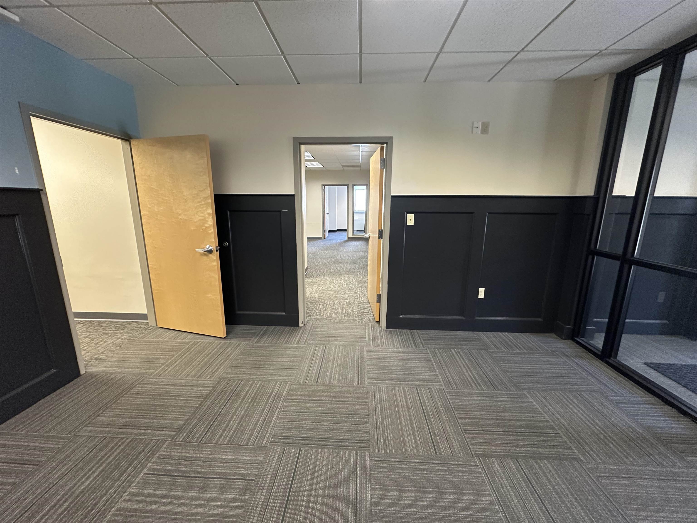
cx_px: 348
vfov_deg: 85.7
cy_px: 262
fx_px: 282
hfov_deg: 102.1
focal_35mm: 14
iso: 400
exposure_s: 1/60
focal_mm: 2.22
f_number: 2.2
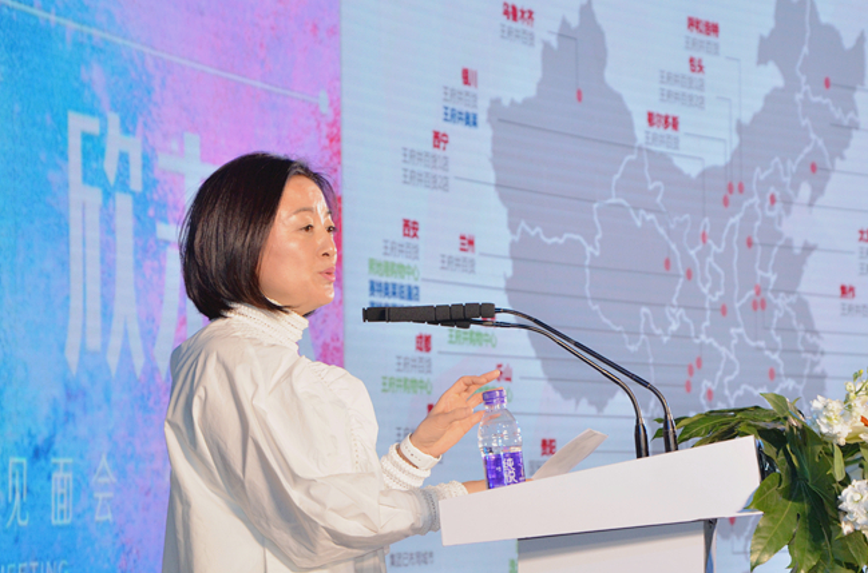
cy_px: 296
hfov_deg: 14.8
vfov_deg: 9.8
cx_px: 492
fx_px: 3333
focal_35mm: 139
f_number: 8
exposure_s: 1/200
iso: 1000
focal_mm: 75
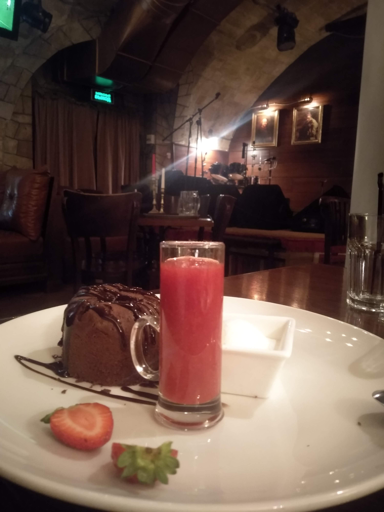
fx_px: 385
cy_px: 256
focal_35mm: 26
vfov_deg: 67.3
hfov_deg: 53.1
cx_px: 192
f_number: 2.2
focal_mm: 3.82
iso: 6400
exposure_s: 1/17
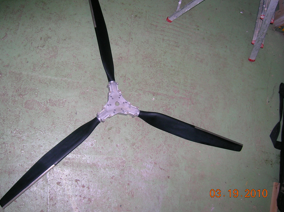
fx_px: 312
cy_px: 100
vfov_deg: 37.7
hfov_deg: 49.0
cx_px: 131
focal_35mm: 38
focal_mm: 5.7
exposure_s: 1/60.1
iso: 57
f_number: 2.9
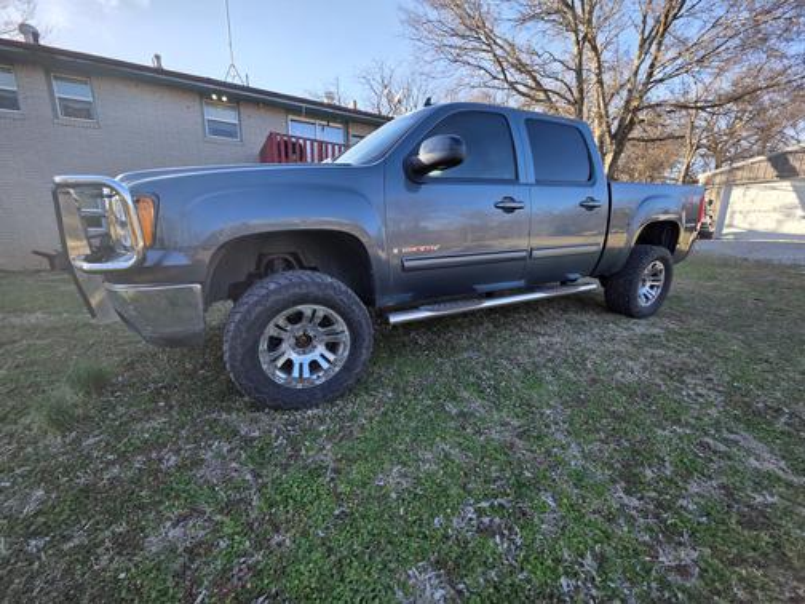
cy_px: 302
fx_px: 302
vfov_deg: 89.9
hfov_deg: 106.2
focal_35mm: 13
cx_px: 402
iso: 40
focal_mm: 2.2
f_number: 1.9
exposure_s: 1/393
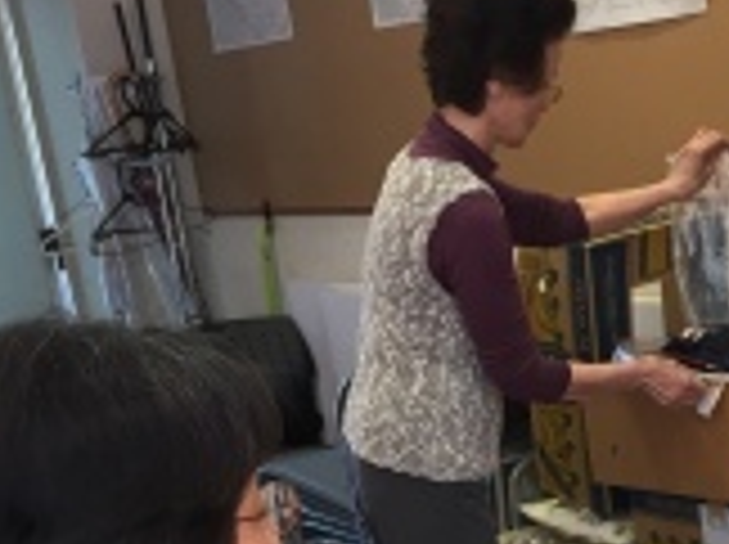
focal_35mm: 79
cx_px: 680
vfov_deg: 17.6
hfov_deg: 24.0
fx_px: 1661
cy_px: 679
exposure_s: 1/30
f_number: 2.2
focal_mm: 4.15
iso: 40
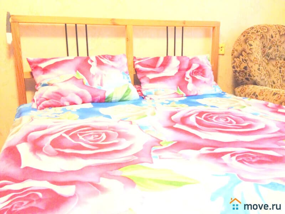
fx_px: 288
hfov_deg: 52.6
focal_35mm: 35
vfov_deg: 40.7
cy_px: 107
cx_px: 142
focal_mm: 4.28
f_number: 2.4
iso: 320
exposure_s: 1/20
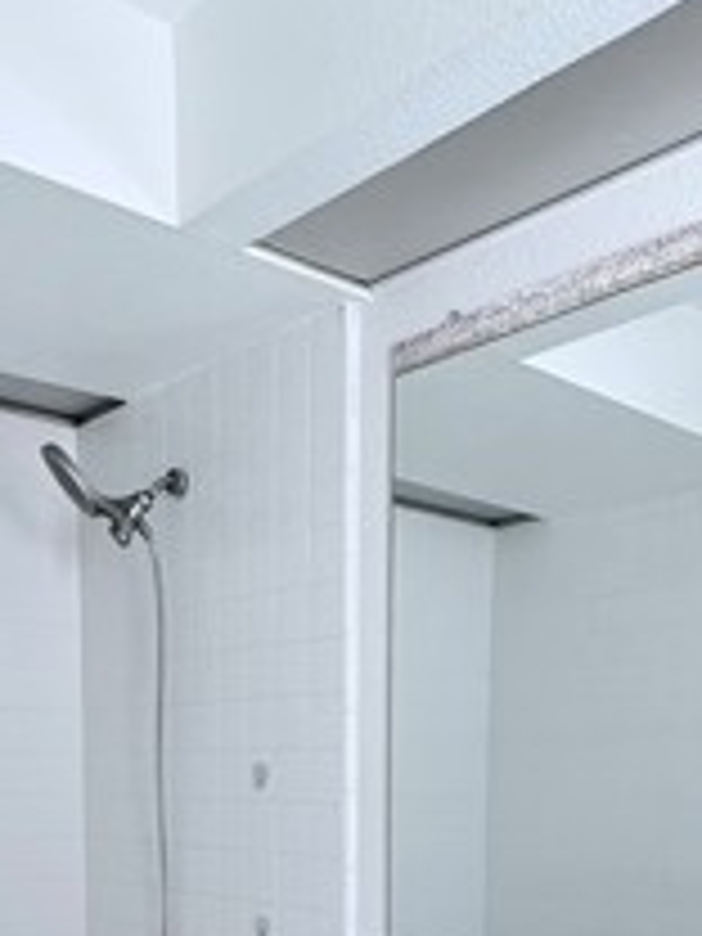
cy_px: 886
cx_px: 468
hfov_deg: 33.3
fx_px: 1163
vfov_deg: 39.8
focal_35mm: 43
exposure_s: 1/120
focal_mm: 2.22
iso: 160
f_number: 2.2
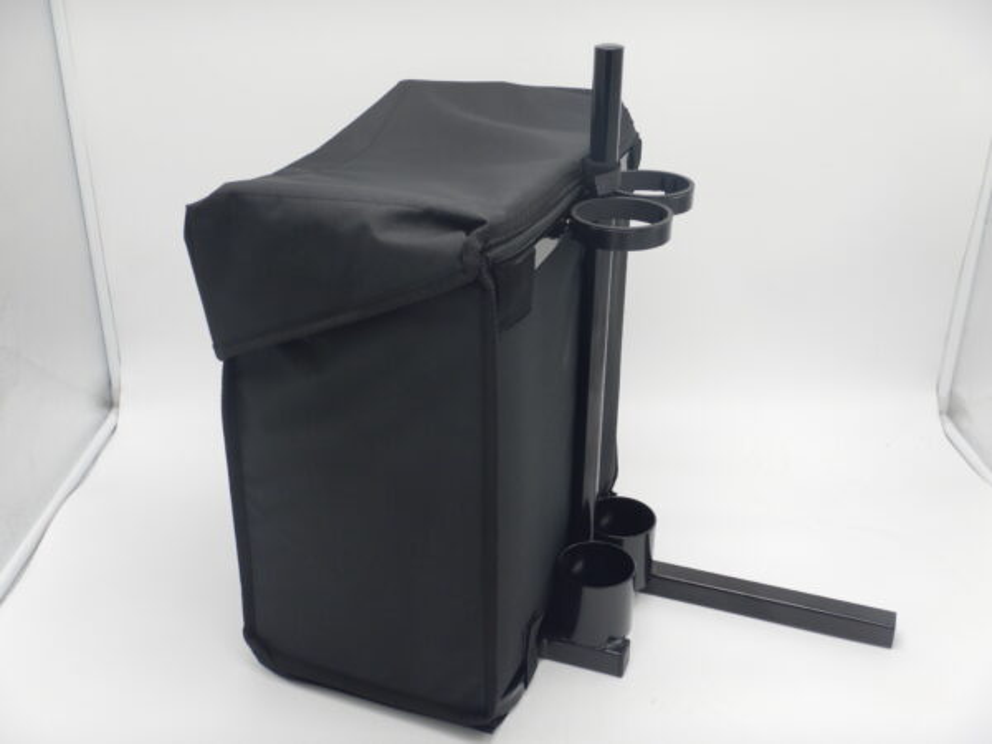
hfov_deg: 50.1
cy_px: 372
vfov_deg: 38.7
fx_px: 1060
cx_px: 496
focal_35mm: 37
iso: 125
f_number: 4.2
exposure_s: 1/60
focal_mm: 6.6
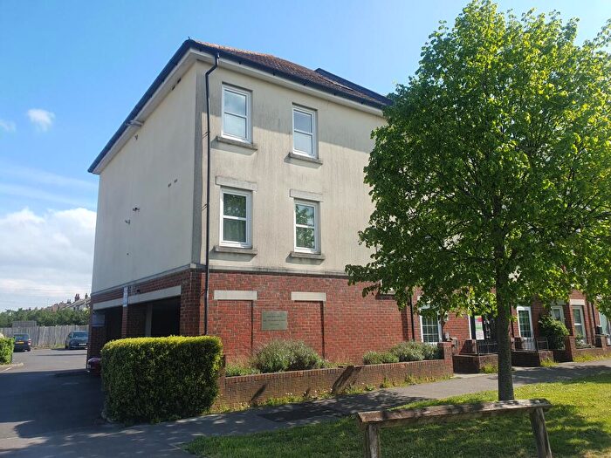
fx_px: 459
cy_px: 229
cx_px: 306
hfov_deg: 67.3
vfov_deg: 53.1
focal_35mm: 26
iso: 50
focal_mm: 4.32
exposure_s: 1/1048
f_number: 2.4
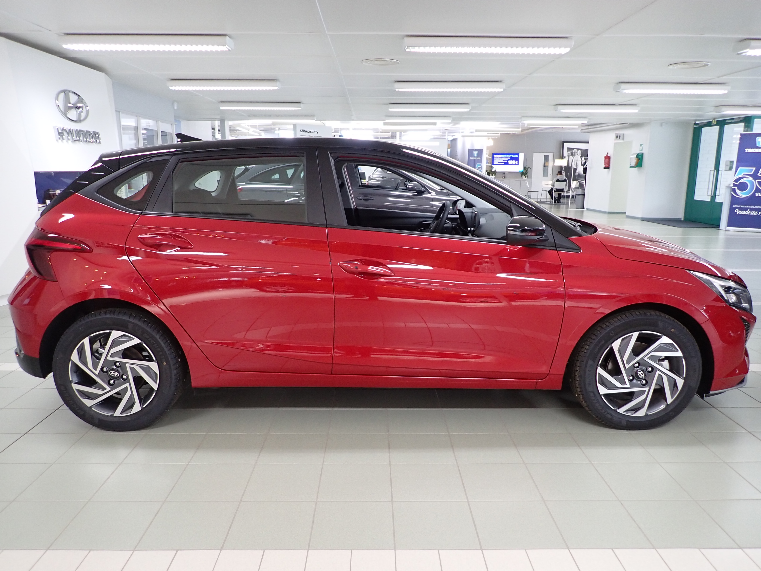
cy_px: 286
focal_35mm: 26
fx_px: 572
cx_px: 380
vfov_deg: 53.1
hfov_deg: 67.3
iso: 200
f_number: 2
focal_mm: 4.5
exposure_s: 1/50
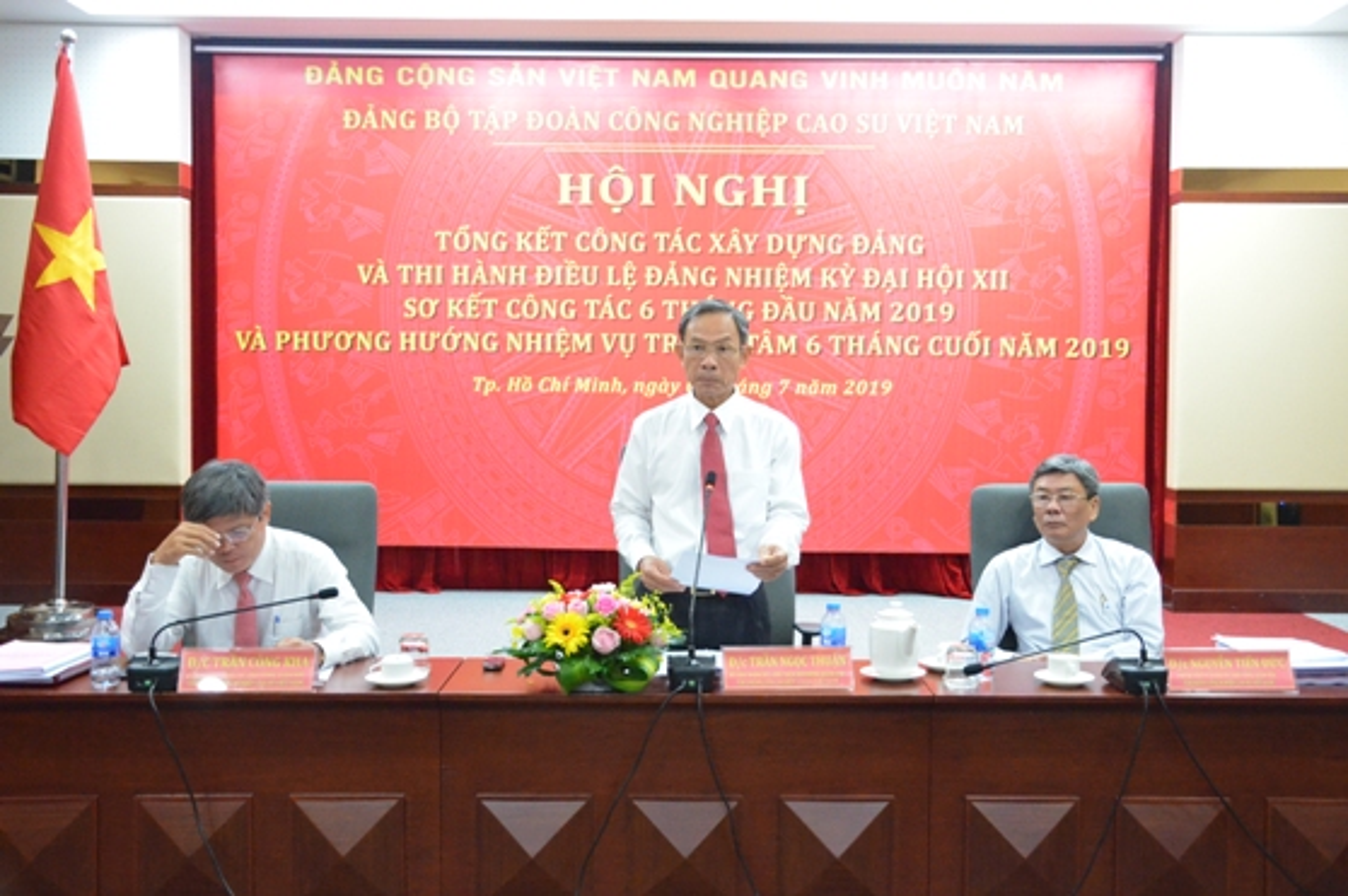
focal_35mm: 36
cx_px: 674
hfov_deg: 53.2
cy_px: 448
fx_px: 1347
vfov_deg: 36.8
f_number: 3.8
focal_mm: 24
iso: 5000
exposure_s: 1/80
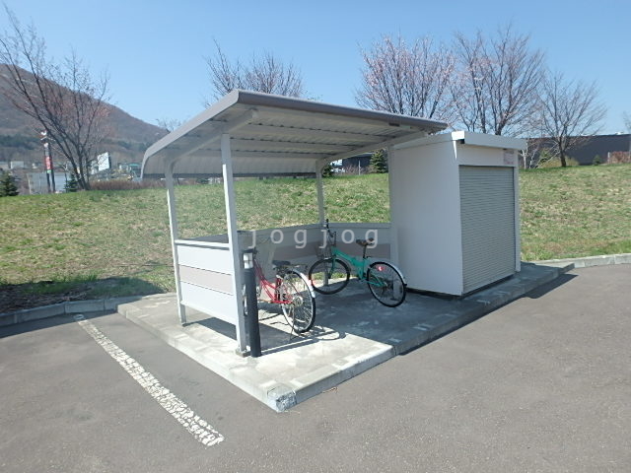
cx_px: 316
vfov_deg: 63.4
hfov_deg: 79.0
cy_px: 236
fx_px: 383
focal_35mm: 21
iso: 125
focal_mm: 3.7
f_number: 3.5
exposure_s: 1/800
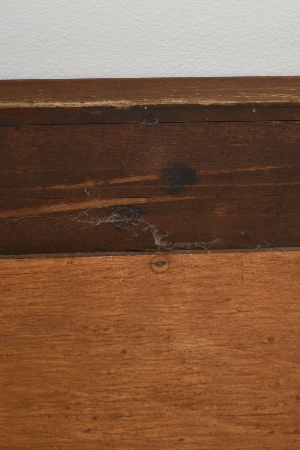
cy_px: 225
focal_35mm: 315
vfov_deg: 6.5
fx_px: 3937
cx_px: 228
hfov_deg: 4.4
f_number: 6.3
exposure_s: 1/100
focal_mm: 140
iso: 200
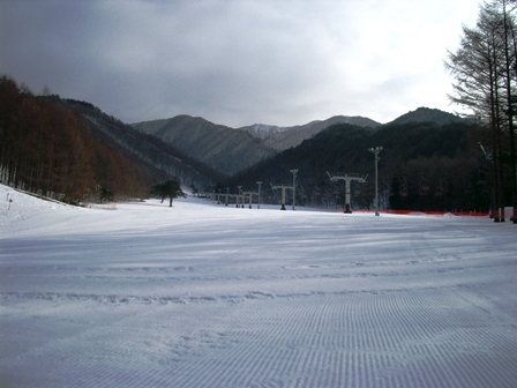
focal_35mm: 35
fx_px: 523
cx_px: 258
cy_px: 194
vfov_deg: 40.7
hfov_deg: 52.6
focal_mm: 5.8
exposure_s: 1/1000
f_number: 4.3
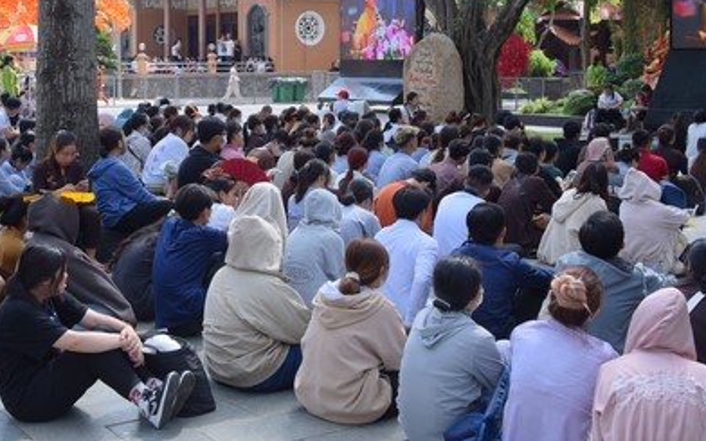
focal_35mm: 54
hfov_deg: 37.3
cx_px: 274
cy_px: 96
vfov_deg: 23.7
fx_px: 1039
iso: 100
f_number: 7.1
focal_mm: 32
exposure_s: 1/200
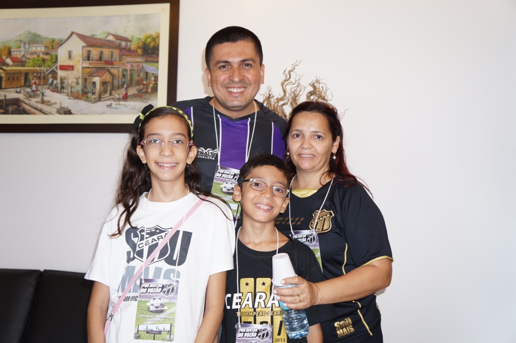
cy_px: 172
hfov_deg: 53.2
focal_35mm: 36
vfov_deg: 36.8
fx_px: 516
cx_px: 258
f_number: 4
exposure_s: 1/60
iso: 250
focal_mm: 24
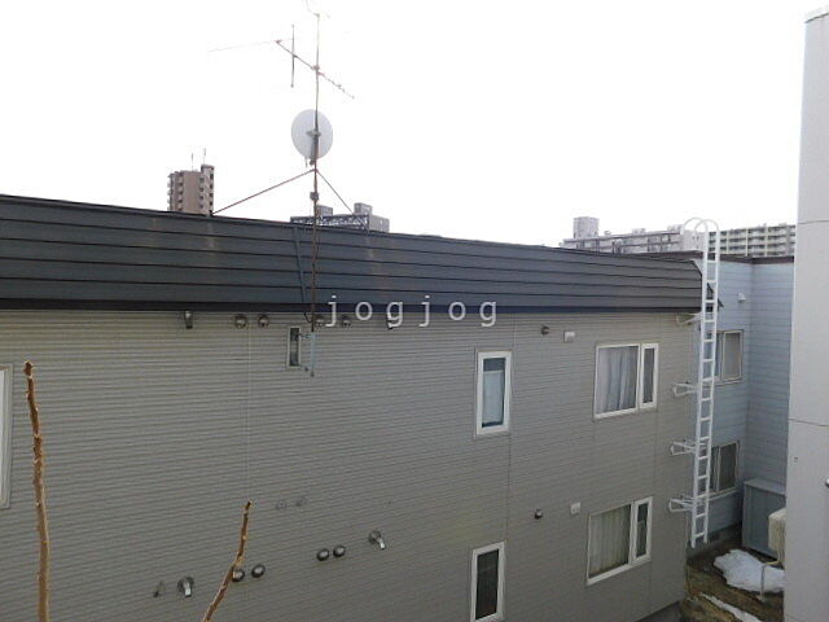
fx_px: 551
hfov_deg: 73.9
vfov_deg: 58.9
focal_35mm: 23
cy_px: 311
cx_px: 414
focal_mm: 4
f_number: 3
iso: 125
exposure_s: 1/640
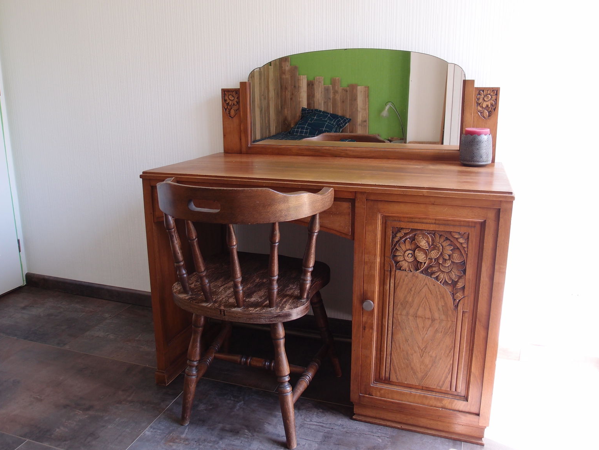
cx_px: 308
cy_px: 230
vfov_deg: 48.2
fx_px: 502
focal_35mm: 29
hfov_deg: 61.6
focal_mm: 6
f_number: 2
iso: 100
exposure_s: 1/60
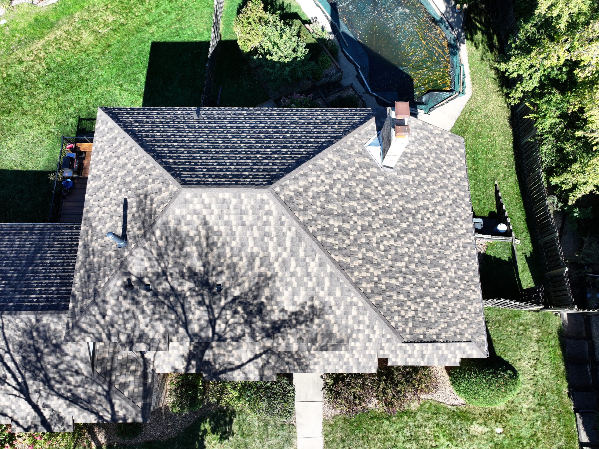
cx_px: 300
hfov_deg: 71.6
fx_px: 415
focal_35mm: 24
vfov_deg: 56.8
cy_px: 224
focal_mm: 12.29
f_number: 2.8
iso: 110
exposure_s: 1/640
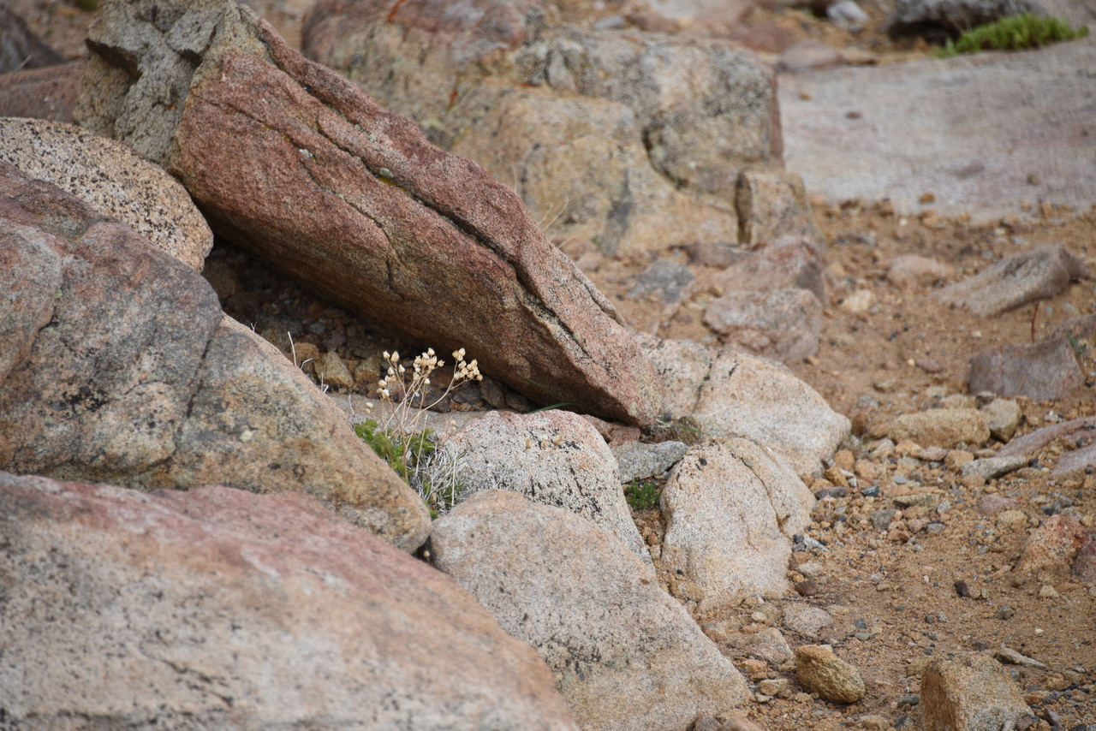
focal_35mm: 300
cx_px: 548
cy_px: 366
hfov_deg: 6.9
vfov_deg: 4.6
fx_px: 9135
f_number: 5.6
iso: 220
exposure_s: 1/640
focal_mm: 300
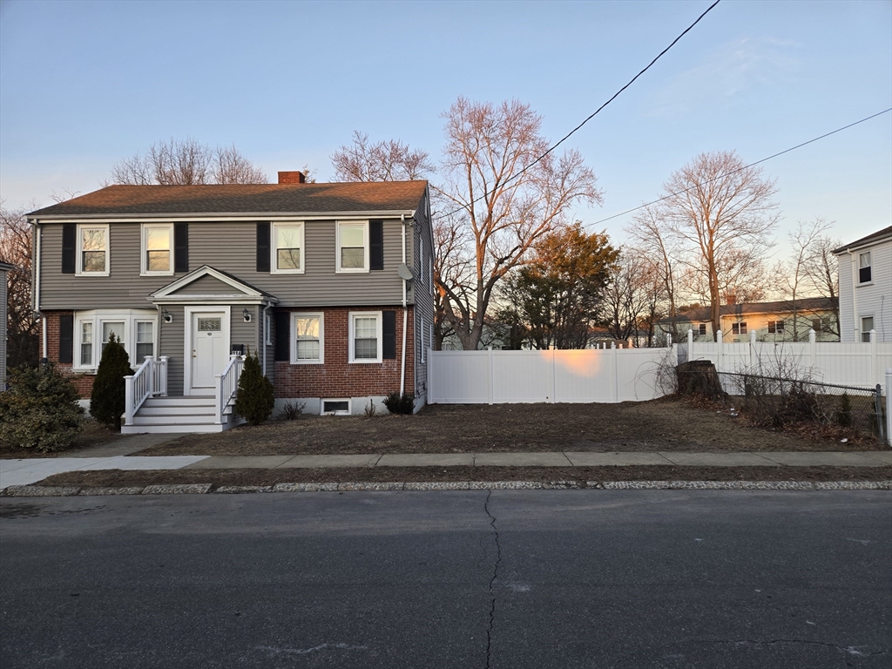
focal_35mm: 23
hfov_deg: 73.9
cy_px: 334
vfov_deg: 58.9
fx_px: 593
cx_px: 446
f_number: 1.8
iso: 50
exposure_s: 1/180
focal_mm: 5.4
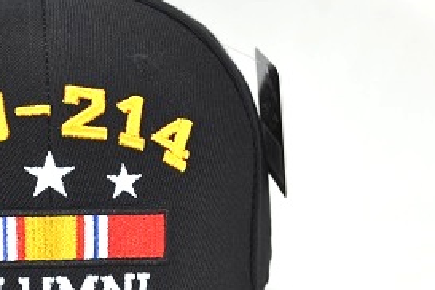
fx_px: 1196
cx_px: 41
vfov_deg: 13.8
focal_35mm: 99
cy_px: 231
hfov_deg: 20.2
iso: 200
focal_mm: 28
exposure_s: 1/125
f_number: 5.6
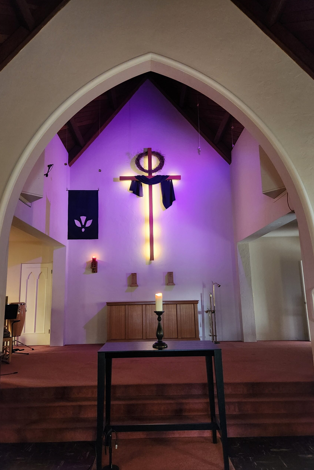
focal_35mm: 24
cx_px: 148
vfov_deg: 73.7
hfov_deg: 53.1
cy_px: 235
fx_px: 314
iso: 640
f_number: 1.8
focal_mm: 5.4
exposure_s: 1/40
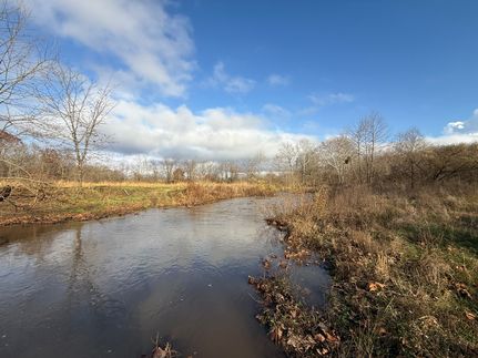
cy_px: 179
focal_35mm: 14
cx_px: 239
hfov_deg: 102.1
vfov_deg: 85.6
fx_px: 193
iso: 50
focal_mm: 2.22
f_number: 2.2
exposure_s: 1/1961
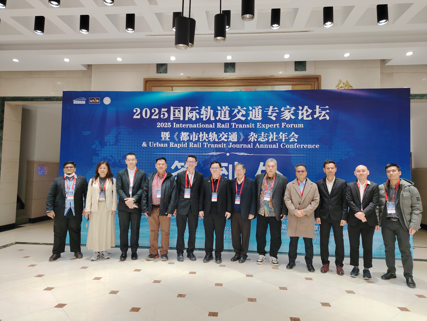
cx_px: 214
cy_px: 160
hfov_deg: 71.6
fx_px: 296
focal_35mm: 24
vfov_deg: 56.8
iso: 185
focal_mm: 5.25
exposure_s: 1/50
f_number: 1.75
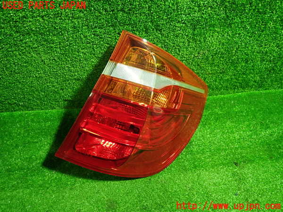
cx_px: 142
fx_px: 204
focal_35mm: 25
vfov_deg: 54.9
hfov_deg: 69.4
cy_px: 106
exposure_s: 1/30
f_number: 2
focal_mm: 4.5
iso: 320
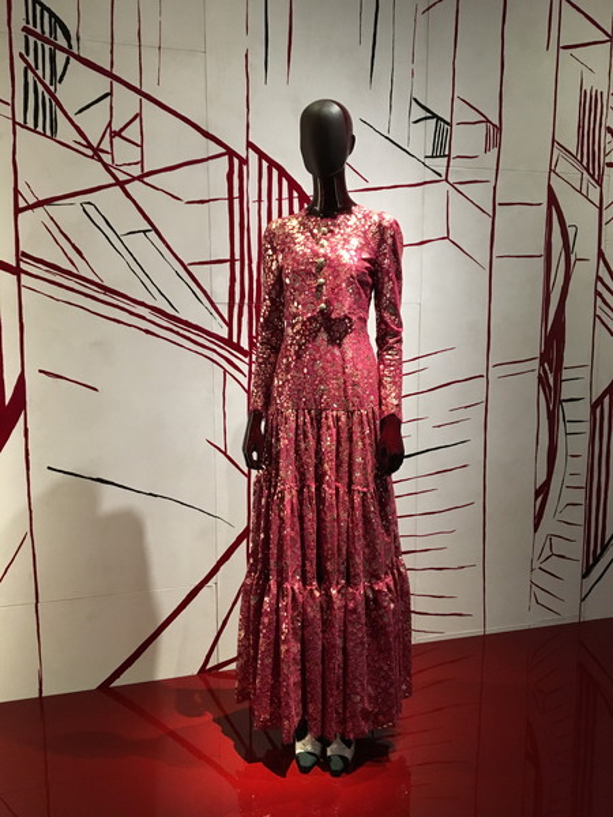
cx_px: 306
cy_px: 408
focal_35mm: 29
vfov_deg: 61.7
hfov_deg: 48.2
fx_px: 685
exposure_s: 1/20
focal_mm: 4.15
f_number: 2.2
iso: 200
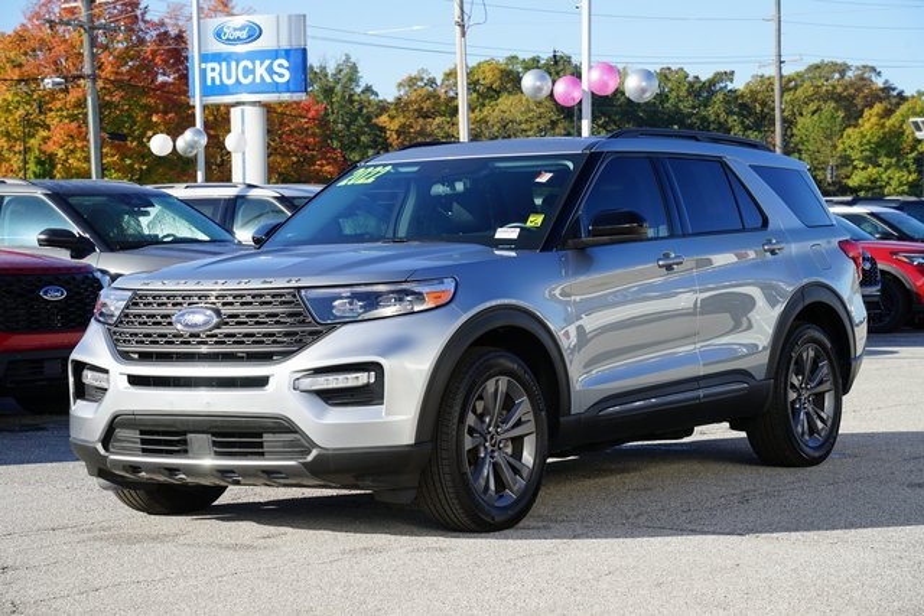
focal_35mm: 81
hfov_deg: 25.1
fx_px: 2079
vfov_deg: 16.9
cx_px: 462
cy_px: 308
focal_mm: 81
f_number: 9
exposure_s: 1/125
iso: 100
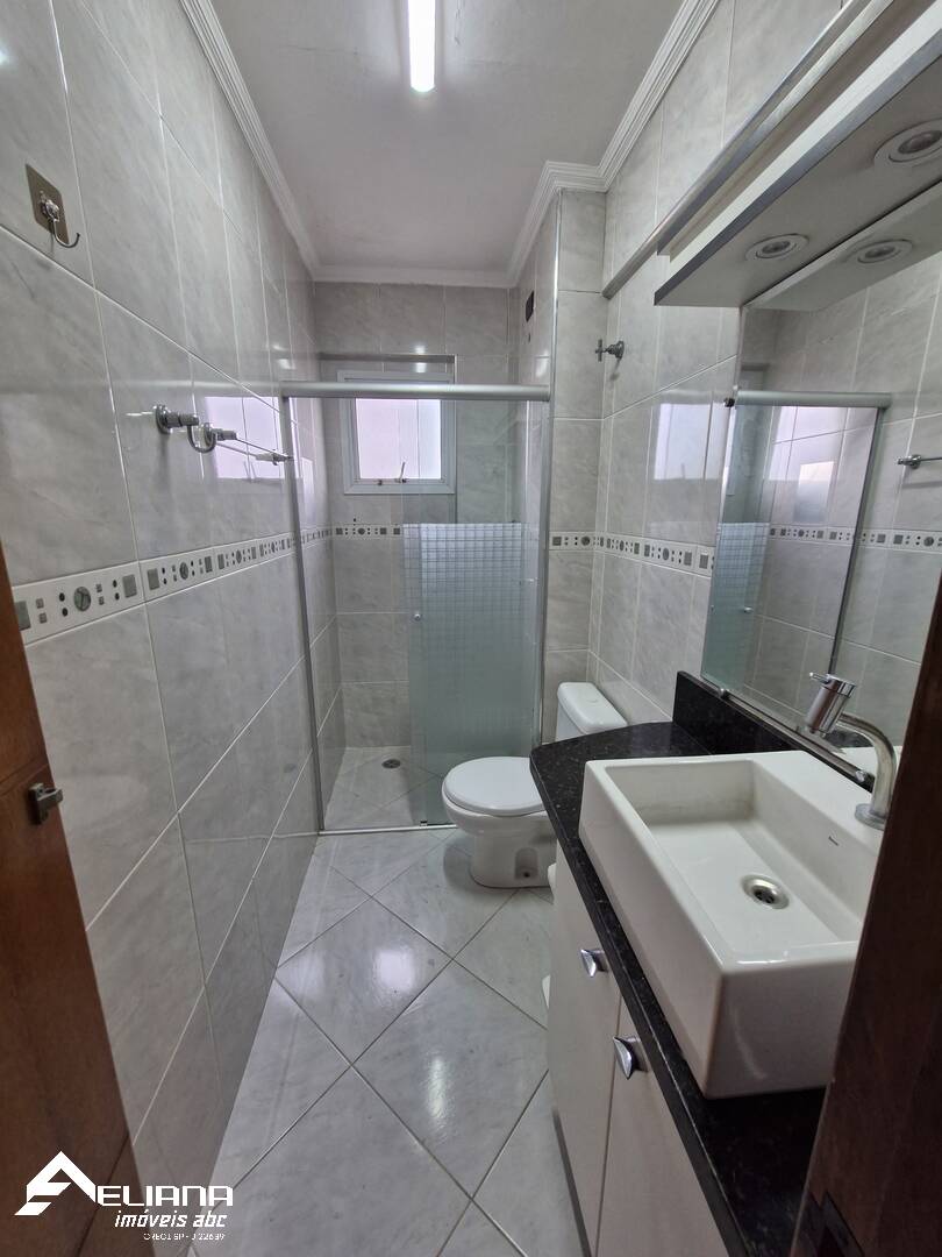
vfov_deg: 106.2
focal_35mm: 13
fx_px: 472
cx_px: 471
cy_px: 628
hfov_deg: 89.9
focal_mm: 1.74
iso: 100
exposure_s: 1/60
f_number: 2.2
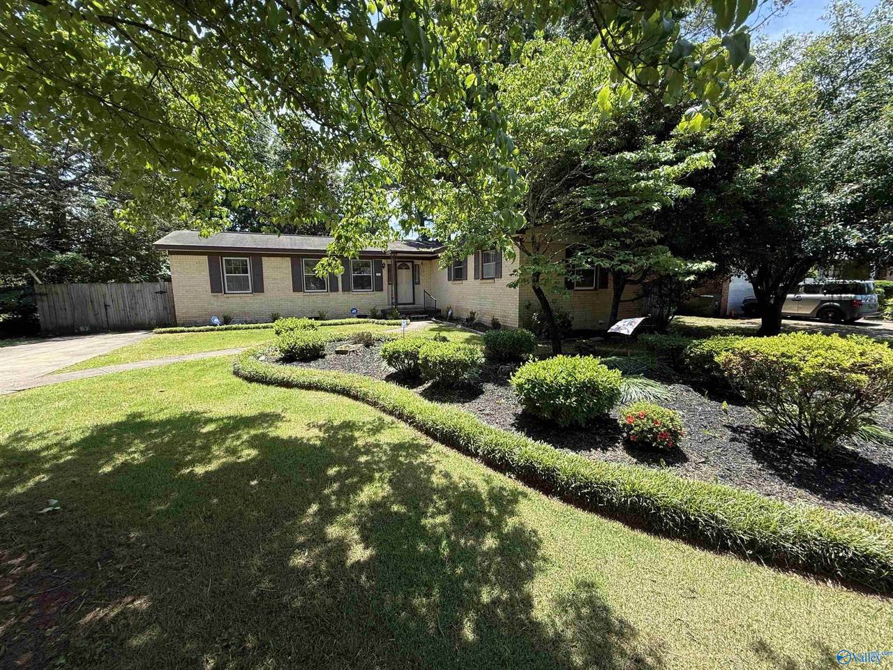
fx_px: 361
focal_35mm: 14
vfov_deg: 85.7
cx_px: 446
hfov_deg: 102.1
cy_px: 335
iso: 50
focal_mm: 2.22
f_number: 2.2
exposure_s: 1/451
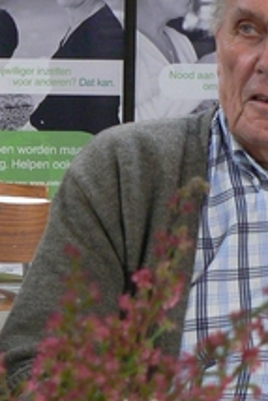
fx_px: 1171
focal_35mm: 105
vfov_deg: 19.4
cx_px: -39
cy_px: 245
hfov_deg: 12.8
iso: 200
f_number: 2.8
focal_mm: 6
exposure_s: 1/25
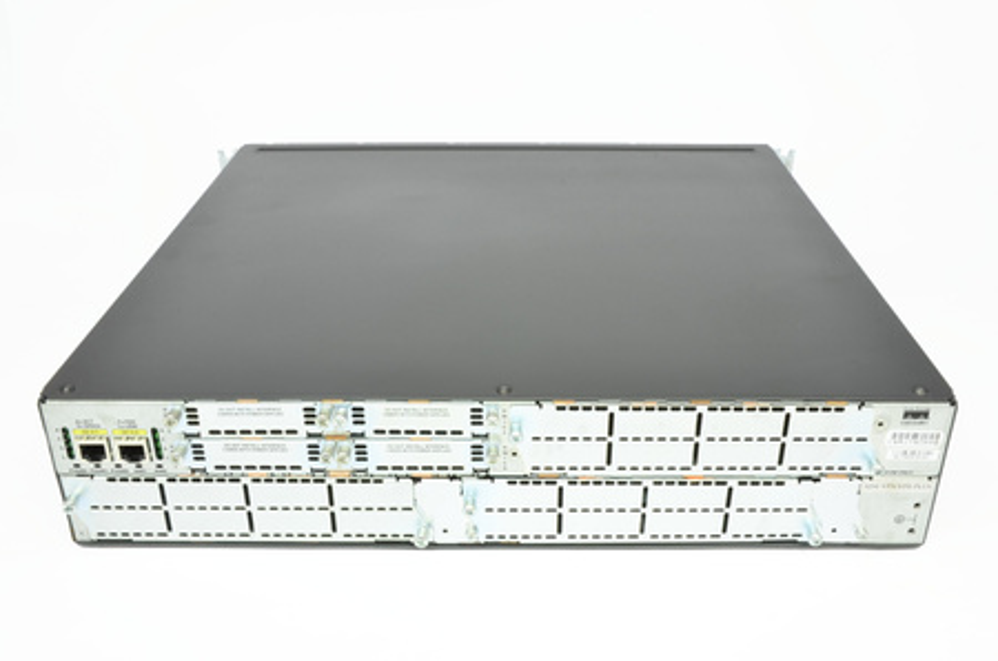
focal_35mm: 38
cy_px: 330
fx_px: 1037
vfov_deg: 35.3
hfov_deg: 51.4
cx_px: 499
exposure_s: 2.5
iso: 100
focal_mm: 25
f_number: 18
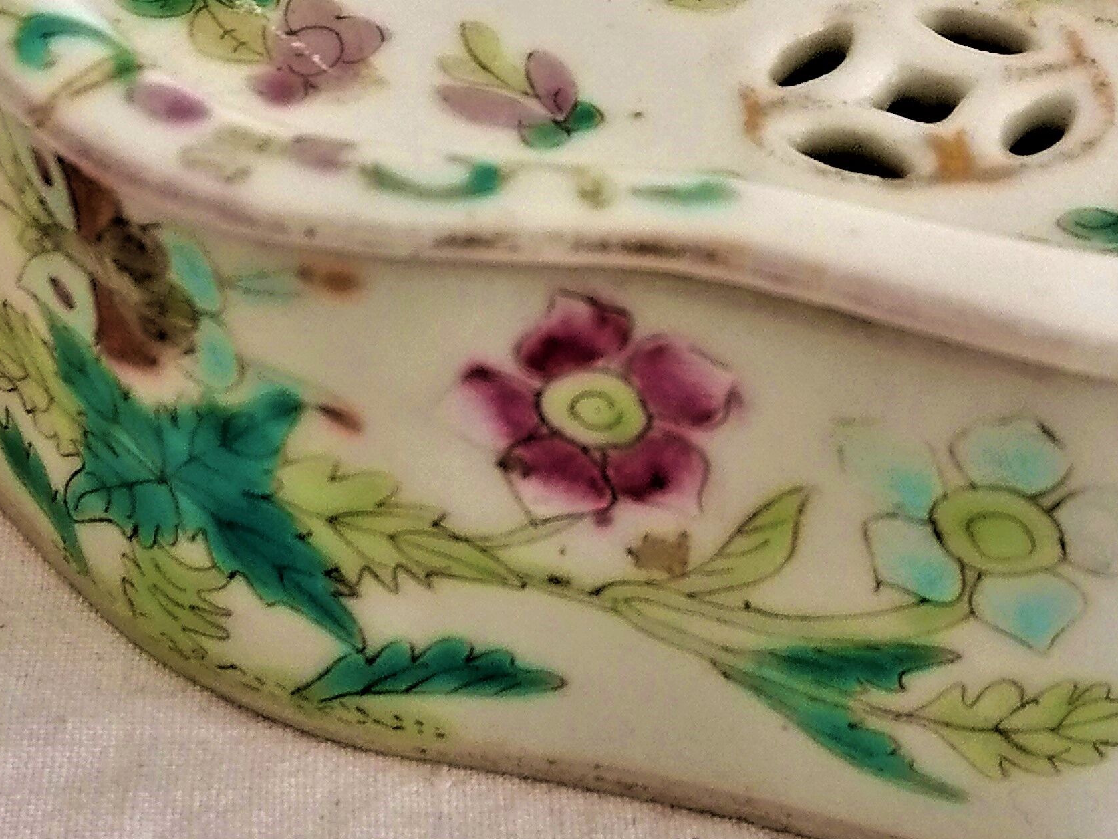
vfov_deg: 15.0
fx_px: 3165
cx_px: 526
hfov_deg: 20.0
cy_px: 235
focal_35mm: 98
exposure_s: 1/33.3
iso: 80
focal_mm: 5.4
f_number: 1.8
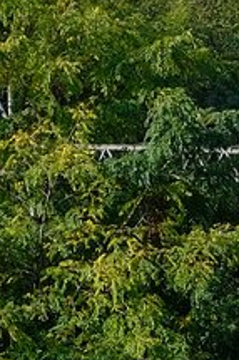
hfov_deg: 2.7
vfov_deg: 4.0
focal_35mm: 507
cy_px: 894
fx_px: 5057
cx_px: 791
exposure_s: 1/250
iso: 160
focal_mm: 45
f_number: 7.1
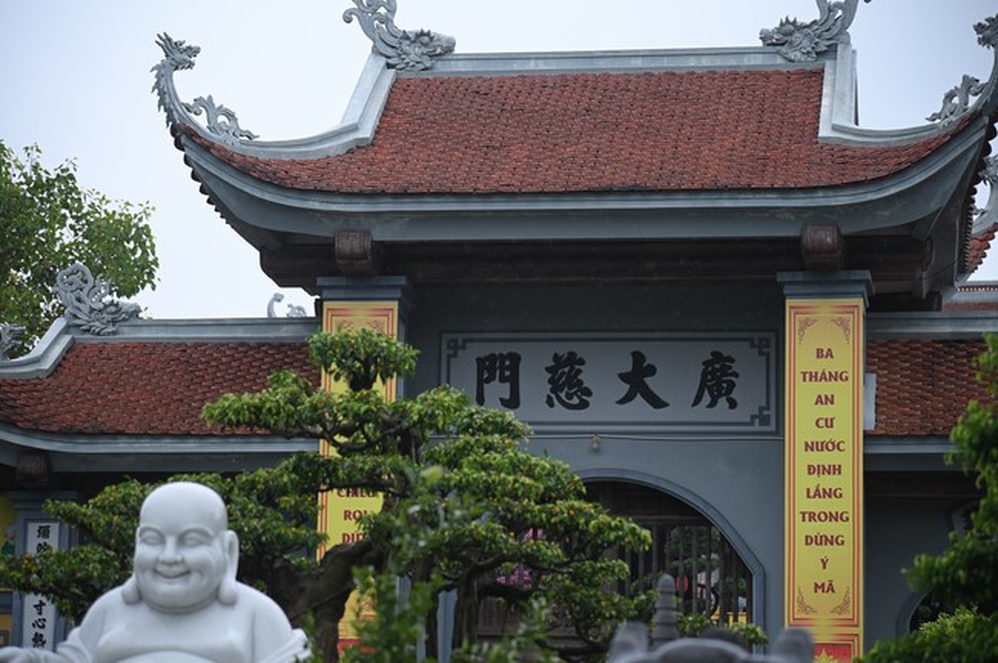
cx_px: 499
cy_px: 332
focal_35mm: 120
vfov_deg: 11.4
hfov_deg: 17.1
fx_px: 3323
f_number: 4
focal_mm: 120
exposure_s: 1/400
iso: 160
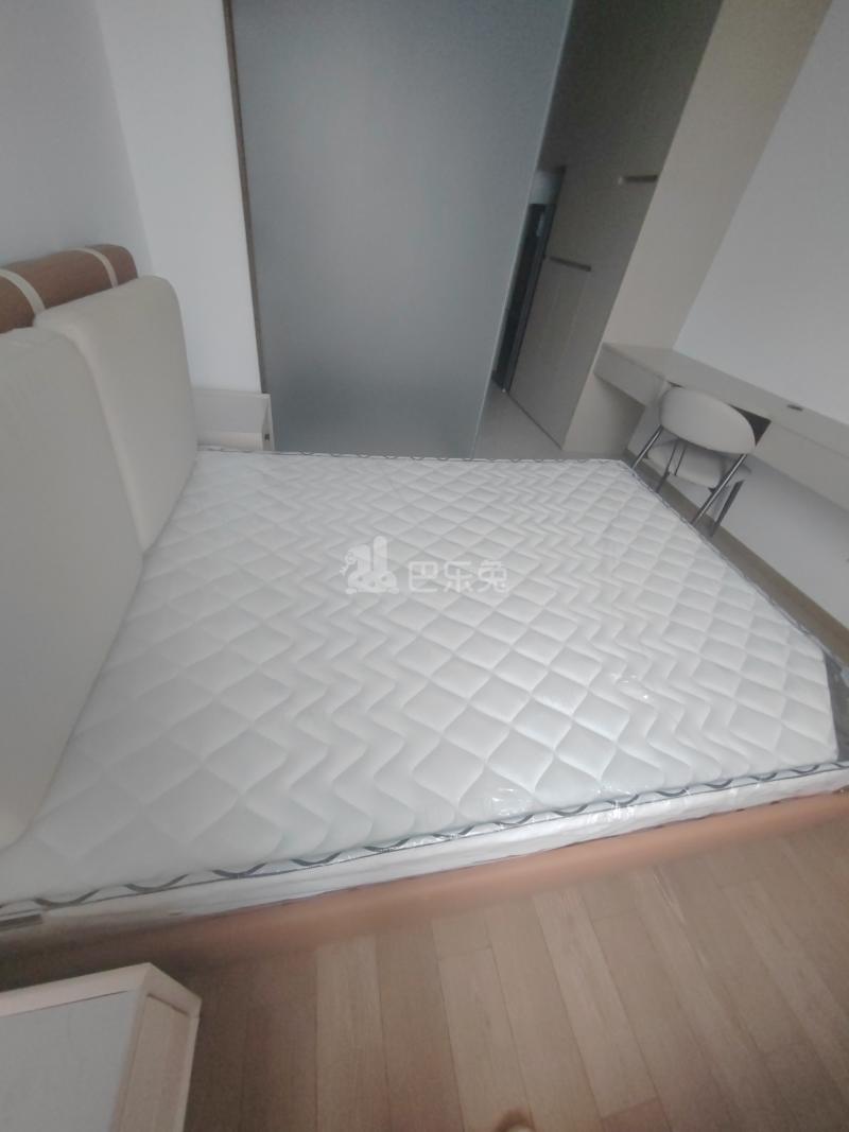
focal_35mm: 13
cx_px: 424
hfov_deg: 89.9
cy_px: 566
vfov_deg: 106.2
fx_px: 425
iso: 800
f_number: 2.2
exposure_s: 1/50
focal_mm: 2.16
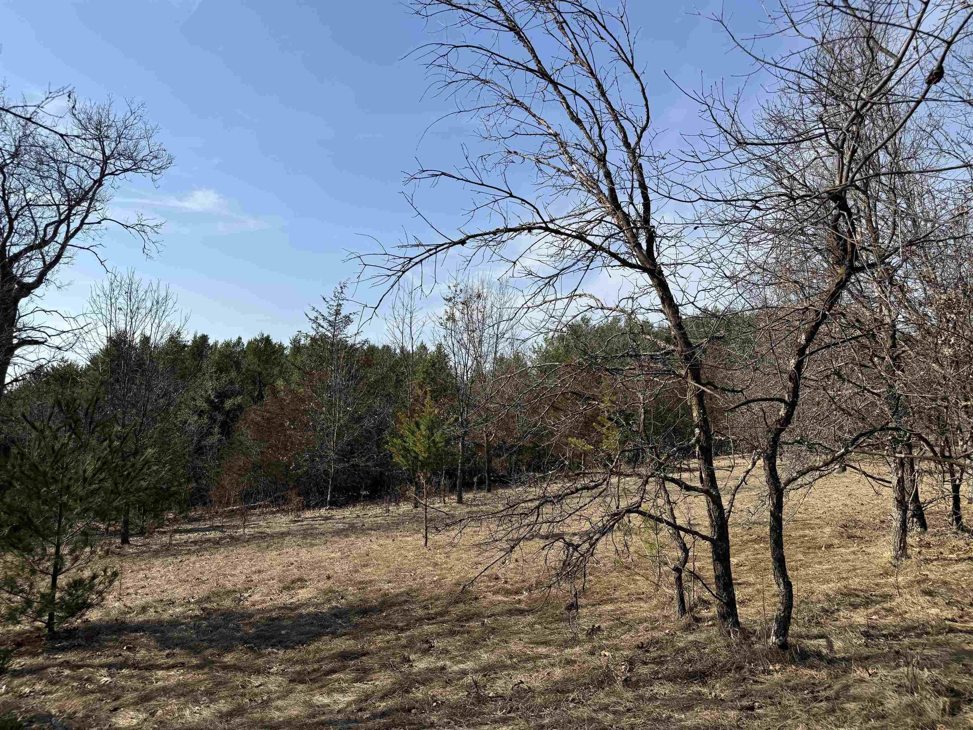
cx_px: 486
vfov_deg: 56.8
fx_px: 675
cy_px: 365
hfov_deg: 71.6
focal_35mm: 24
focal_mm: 6.76
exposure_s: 1/4975
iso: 80
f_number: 1.78
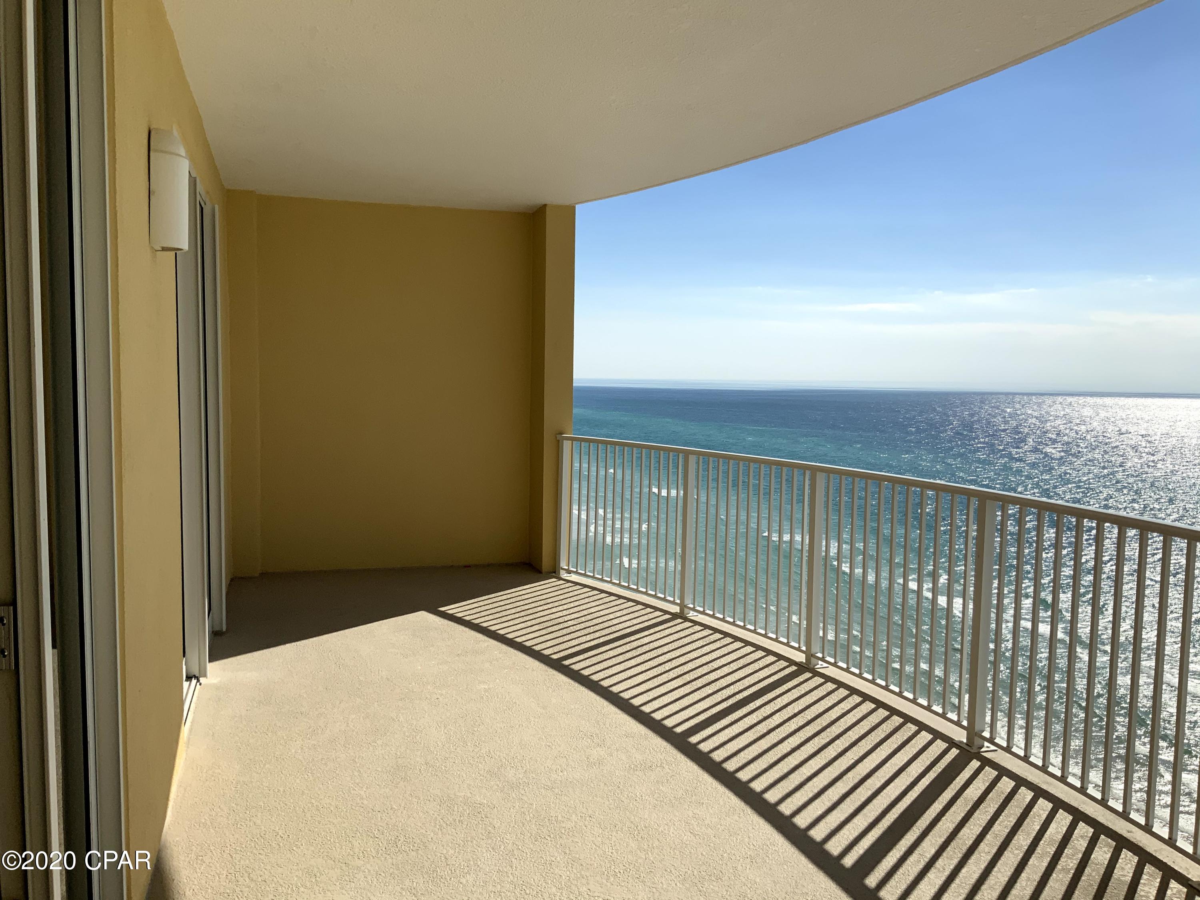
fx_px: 1005
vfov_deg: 48.2
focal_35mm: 29
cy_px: 450
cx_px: 600
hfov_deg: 61.7
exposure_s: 1/5263
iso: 20
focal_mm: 3
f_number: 1.8
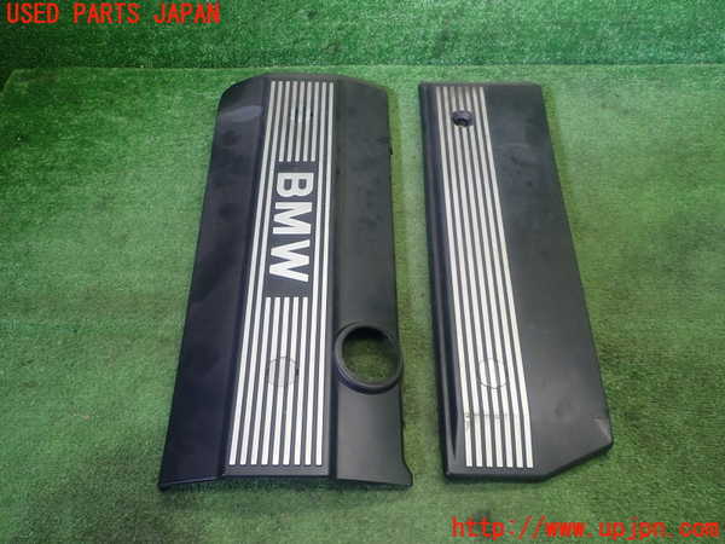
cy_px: 272
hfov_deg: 60.0
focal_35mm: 30
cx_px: 362
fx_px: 628
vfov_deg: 46.8
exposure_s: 1/40
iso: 200
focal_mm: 5.4
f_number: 2.3
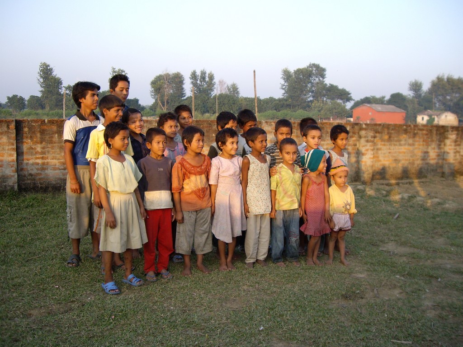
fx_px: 508
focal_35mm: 38
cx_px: 232
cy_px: 174
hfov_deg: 49.0
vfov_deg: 37.7
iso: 100
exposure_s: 1/250
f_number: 2.7
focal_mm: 6.2
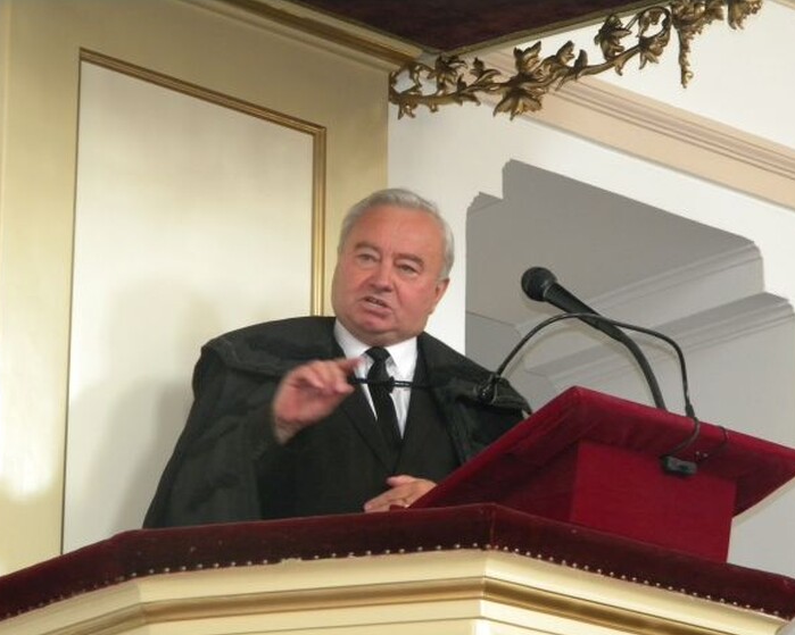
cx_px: 399
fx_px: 3646
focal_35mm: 155
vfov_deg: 10.0
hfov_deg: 12.4
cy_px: 319
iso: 400
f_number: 5
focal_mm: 26.8
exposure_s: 1/30
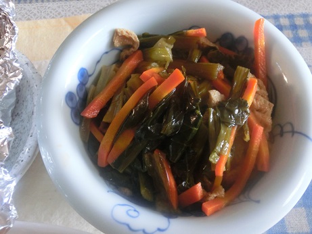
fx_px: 334
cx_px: 156
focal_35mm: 37
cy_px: 117
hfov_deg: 50.1
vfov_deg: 38.7
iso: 800
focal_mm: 6.5
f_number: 4.1
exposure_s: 1/40
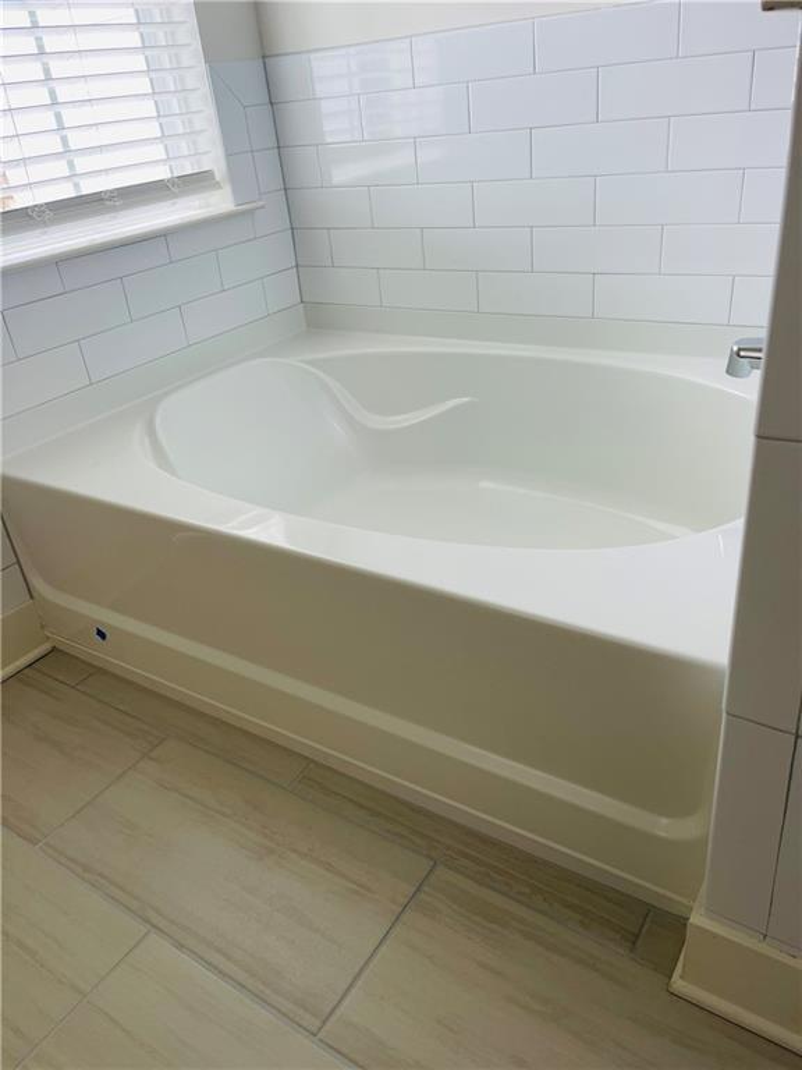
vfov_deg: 67.3
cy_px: 535
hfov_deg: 53.1
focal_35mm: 26
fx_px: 803
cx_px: 401
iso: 50
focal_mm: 5.1
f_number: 1.6
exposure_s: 1/121
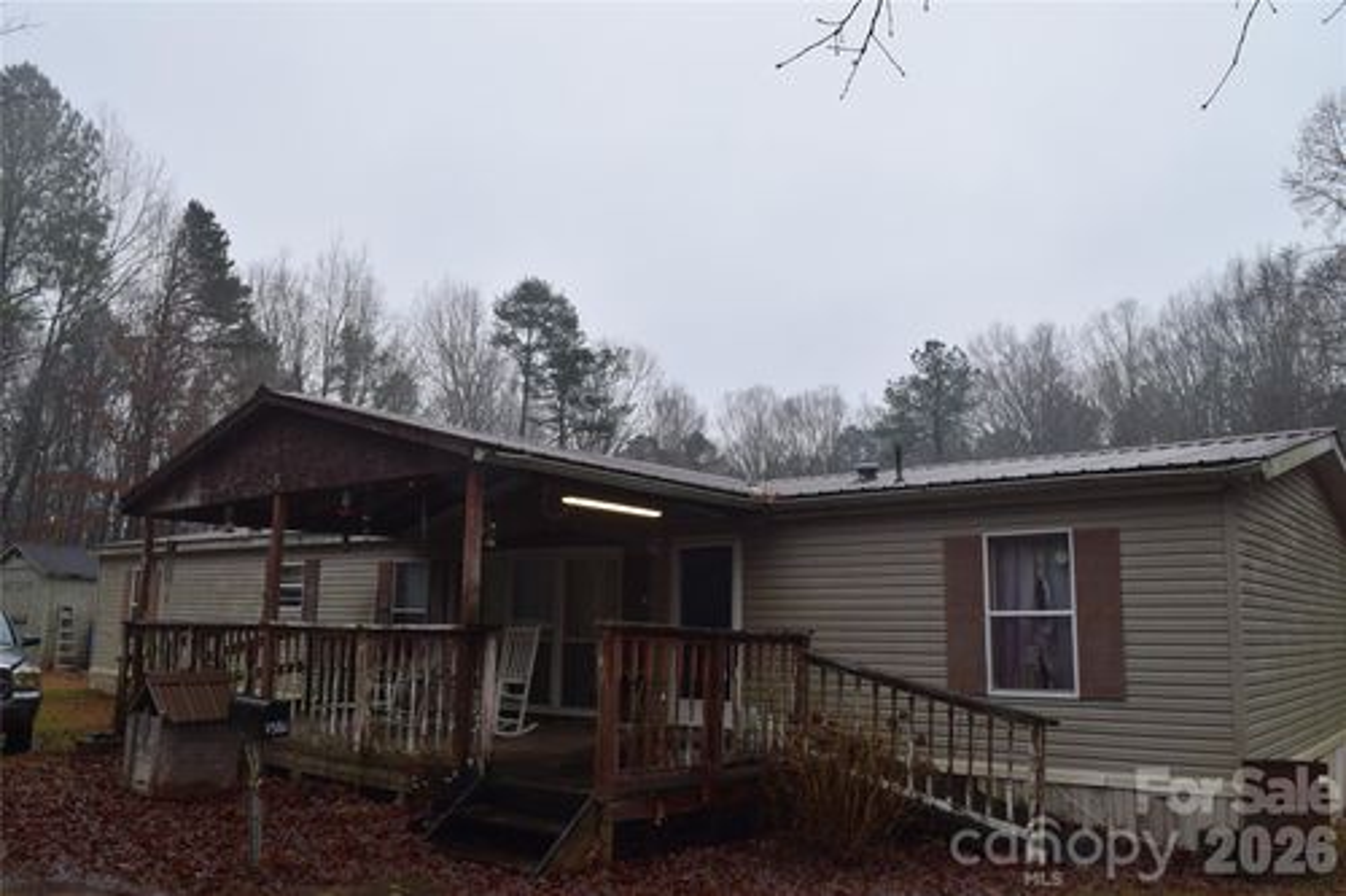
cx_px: 673
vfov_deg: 47.9
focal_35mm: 27
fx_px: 1009
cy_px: 448
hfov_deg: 67.4
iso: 400
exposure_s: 1/80
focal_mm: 18
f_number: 8
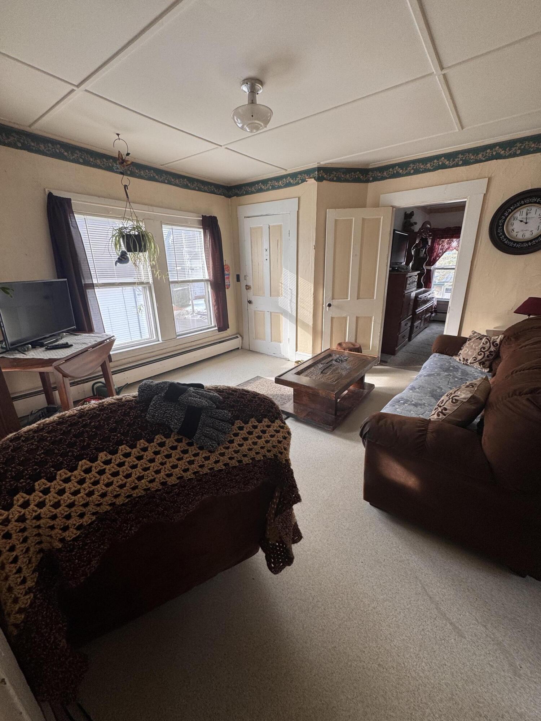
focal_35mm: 14
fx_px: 292
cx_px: 270
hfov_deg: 85.7
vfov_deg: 102.1
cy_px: 360
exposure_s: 1/99
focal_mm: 2.22
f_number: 2.2
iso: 80
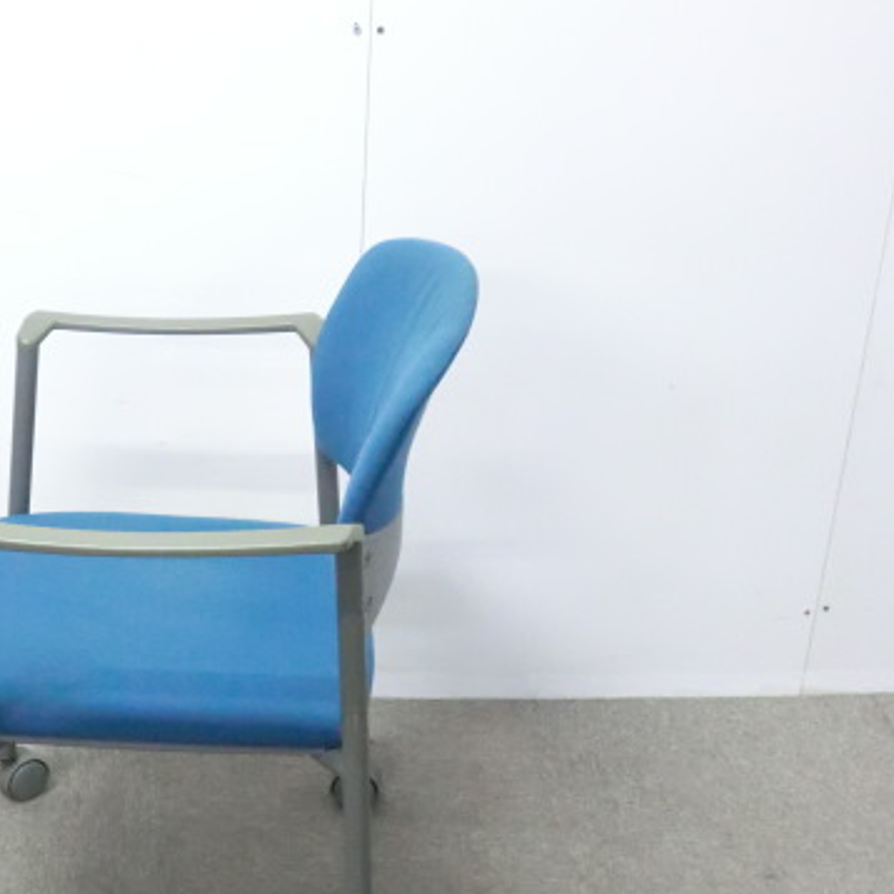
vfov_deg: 28.5
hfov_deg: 28.1
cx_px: 200
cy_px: 554
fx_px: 1753
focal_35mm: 60
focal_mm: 6.9
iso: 800
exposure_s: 1/30
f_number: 3.9
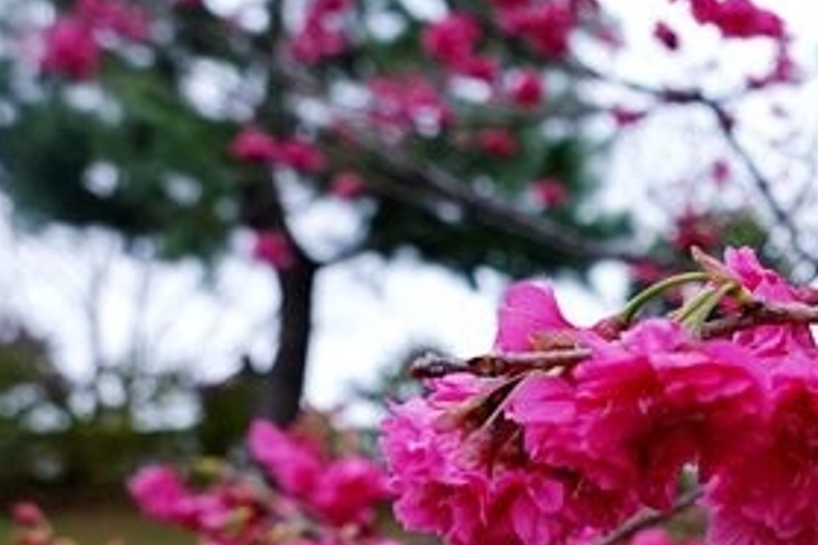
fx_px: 1272
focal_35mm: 56
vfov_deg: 24.0
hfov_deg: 32.3
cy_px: 391
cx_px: 850
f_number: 2.8
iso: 400
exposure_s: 1/125
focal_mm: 9
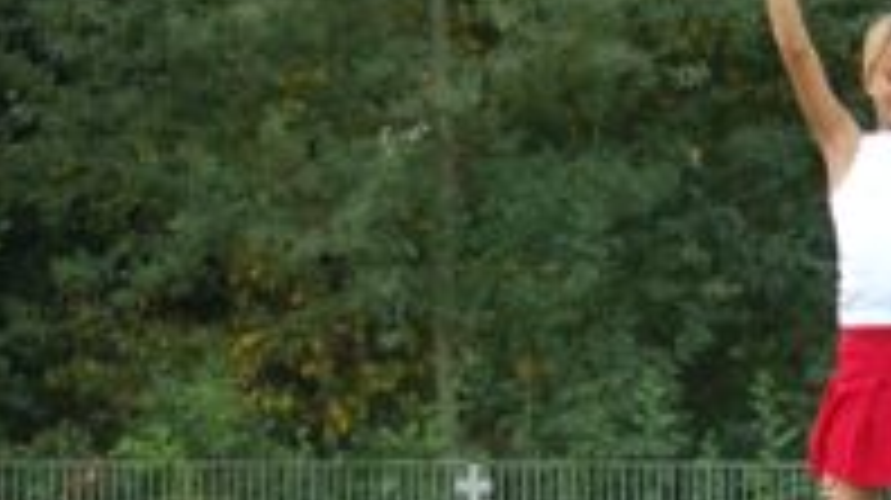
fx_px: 5925
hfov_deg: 8.5
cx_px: 938
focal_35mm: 251
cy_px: 550
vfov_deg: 4.8
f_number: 4
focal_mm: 70
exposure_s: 1/500
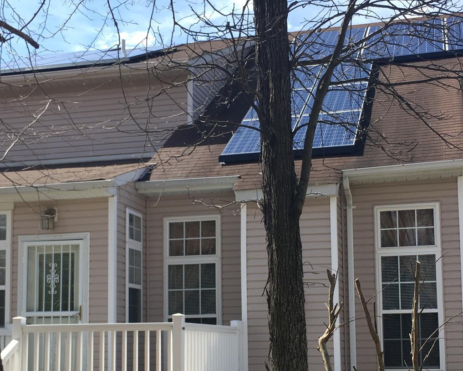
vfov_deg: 26.4
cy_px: 276
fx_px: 781
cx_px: 255
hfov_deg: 33.0
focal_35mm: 57
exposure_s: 1/732
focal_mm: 4.15
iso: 25
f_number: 2.2
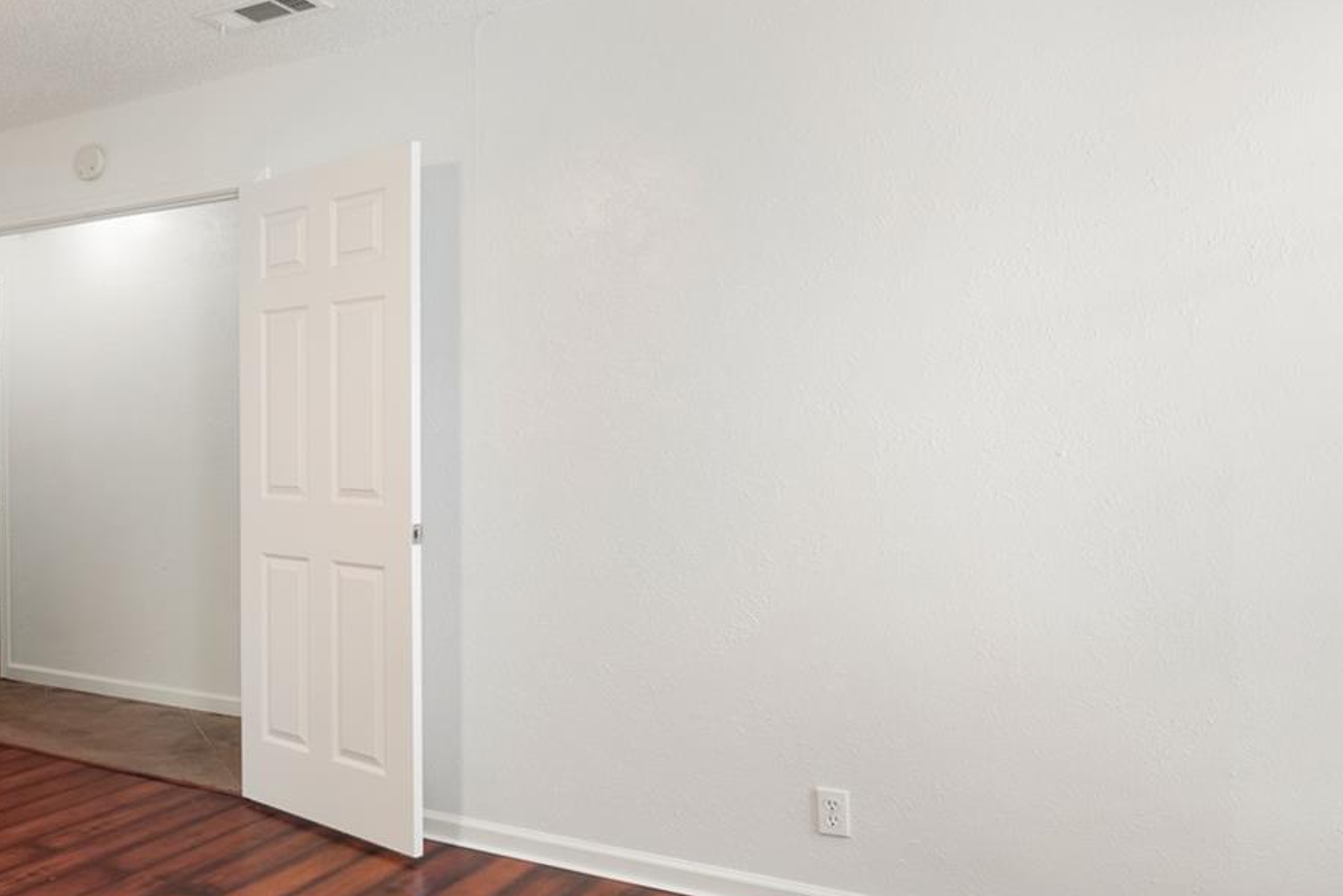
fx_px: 1231
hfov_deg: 50.9
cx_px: 142
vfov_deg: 40.0
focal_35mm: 33
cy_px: 456
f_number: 8
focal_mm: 14
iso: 400
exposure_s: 1/2.5
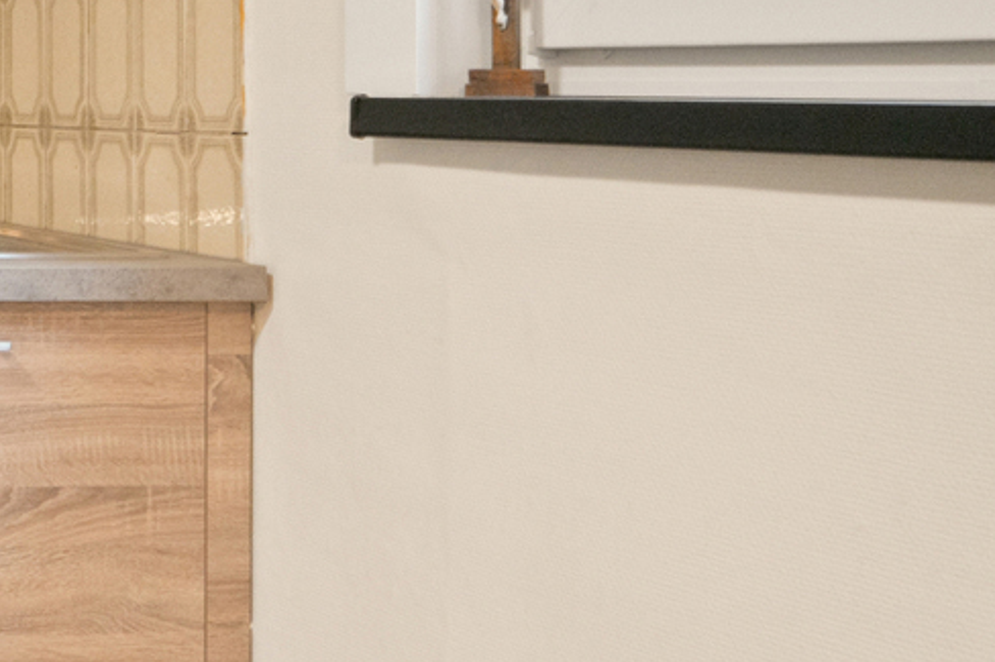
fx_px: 1713
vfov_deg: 21.3
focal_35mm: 62
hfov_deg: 20.7
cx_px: -850
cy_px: 43
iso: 250
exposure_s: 1/3
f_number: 11
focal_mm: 14
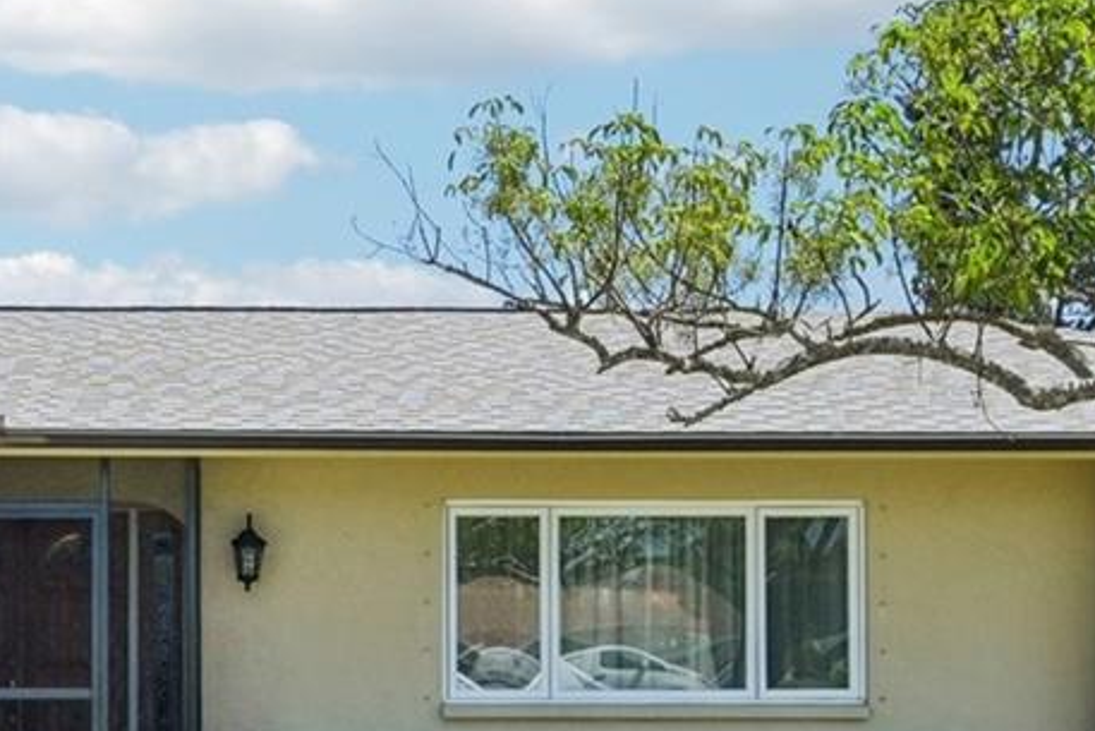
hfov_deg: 30.4
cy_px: 597
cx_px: 242
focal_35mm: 65
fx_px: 1970
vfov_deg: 20.7
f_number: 8
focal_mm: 18.5
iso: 400
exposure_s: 1/1000
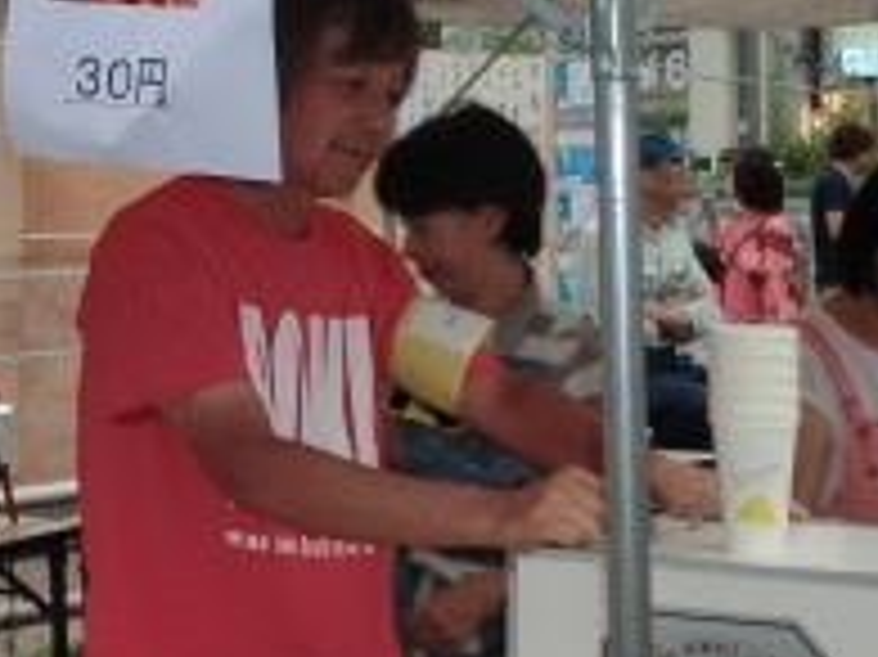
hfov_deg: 21.2
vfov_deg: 15.7
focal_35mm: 92
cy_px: -4
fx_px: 2332
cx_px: 234
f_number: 3
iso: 100
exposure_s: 1/125
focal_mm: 5
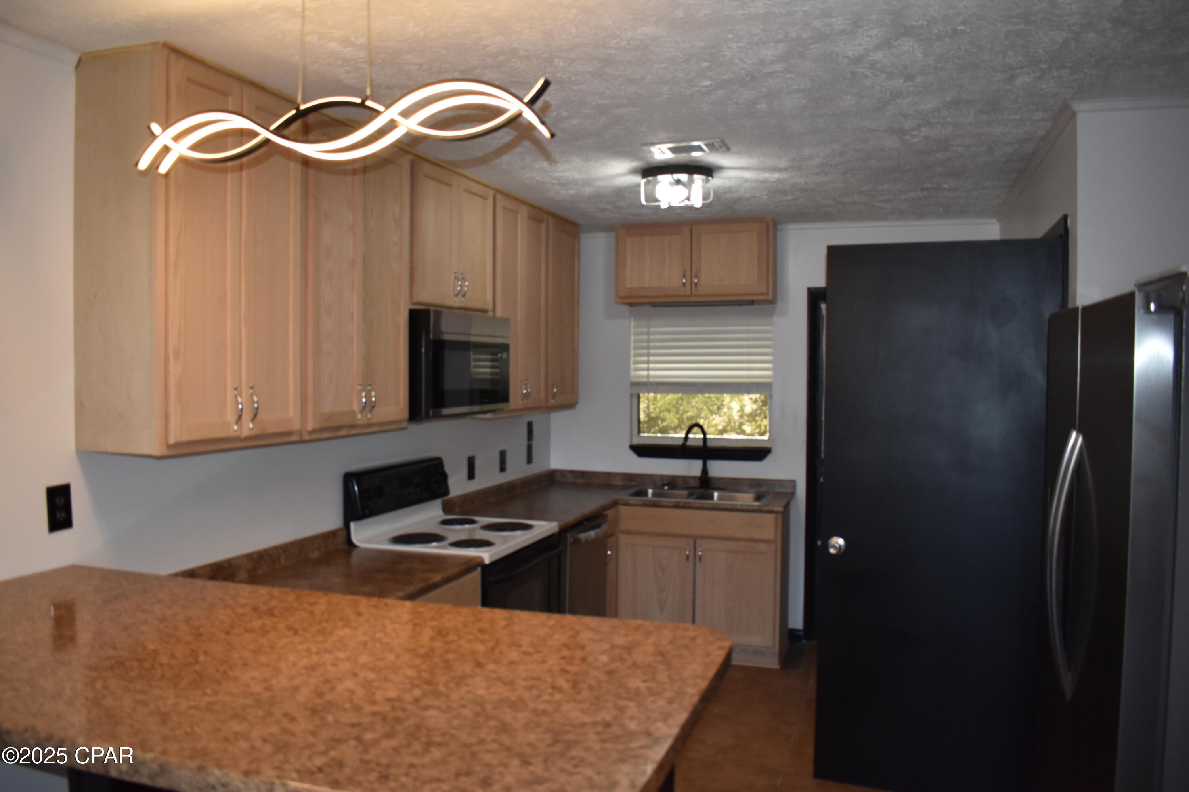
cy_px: 396
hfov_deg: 67.4
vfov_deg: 47.9
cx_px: 594
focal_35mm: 27
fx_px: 892
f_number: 3.5
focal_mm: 18
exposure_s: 1/200
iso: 800
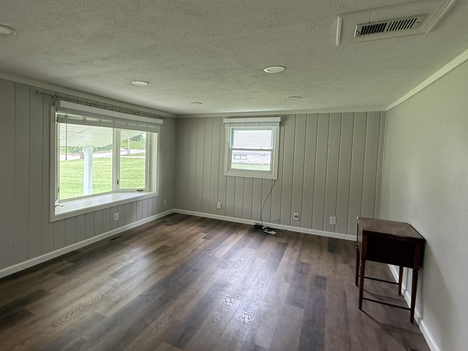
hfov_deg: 77.5
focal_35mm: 21
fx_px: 284
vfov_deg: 63.4
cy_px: 162
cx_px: 173
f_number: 2.2
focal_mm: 2.22
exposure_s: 1/120
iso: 250
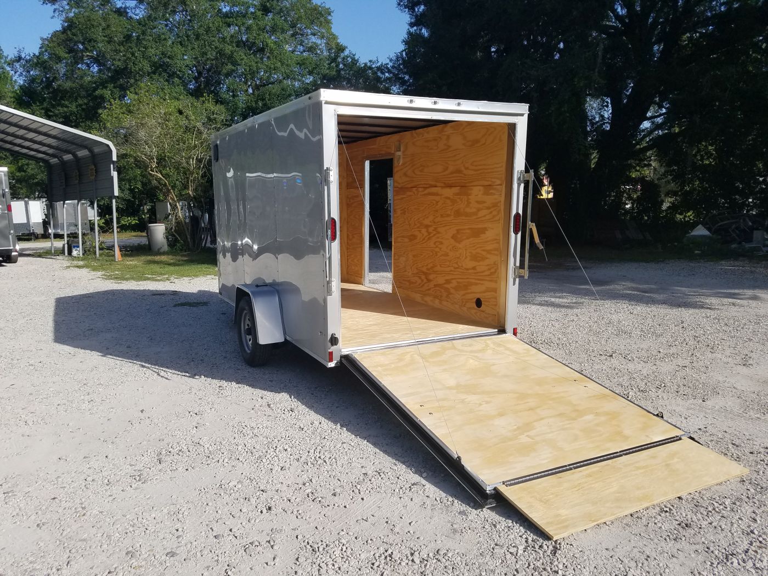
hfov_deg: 67.3
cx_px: 384
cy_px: 288
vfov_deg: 53.1
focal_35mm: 26
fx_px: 577
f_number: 1.7
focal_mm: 4.2
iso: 50
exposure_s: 1/2608
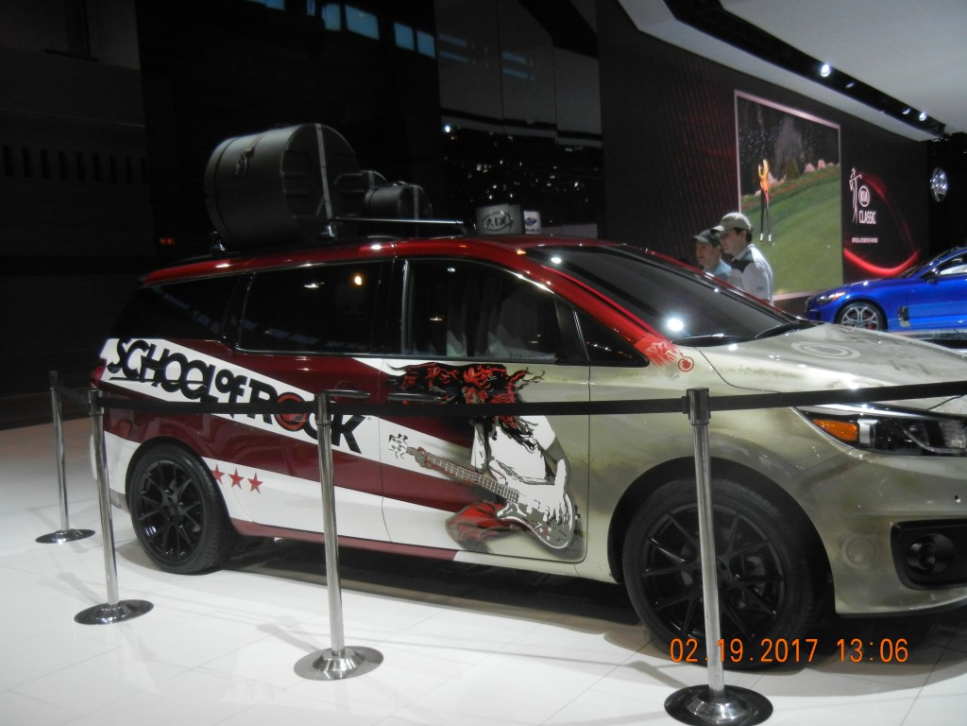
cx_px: 484
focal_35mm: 34
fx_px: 950
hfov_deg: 54.0
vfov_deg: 41.8
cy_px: 363
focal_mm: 6.2
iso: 607
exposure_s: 1/250
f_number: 3.6
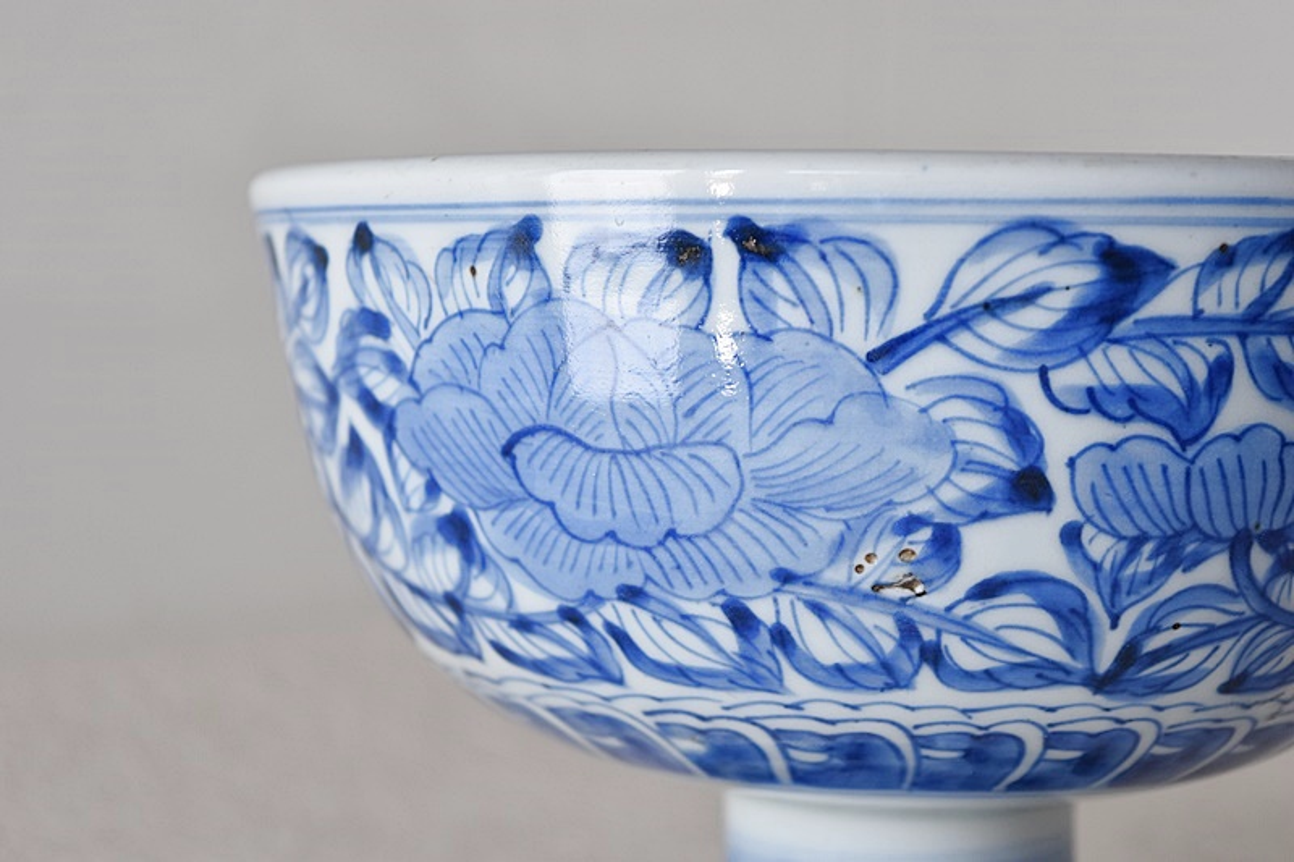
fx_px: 2965
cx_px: 647
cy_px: 431
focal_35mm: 82
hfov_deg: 24.6
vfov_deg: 16.5
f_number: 5.6
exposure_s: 1/20
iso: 400
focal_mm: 55
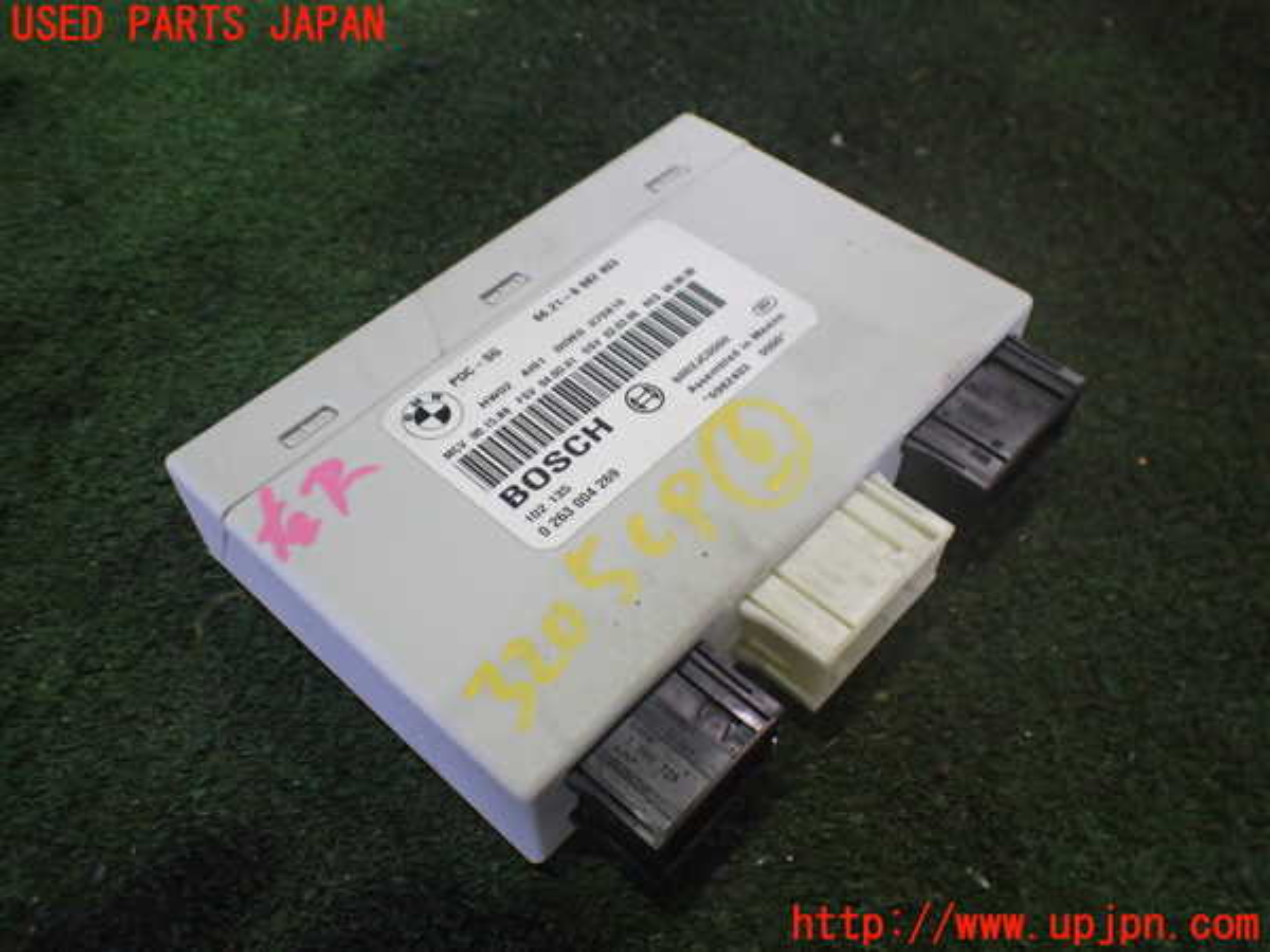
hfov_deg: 60.0
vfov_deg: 46.8
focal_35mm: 30
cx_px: 635
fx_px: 1101
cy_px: 476
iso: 800
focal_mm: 5.4
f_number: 2.3
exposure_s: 1/125
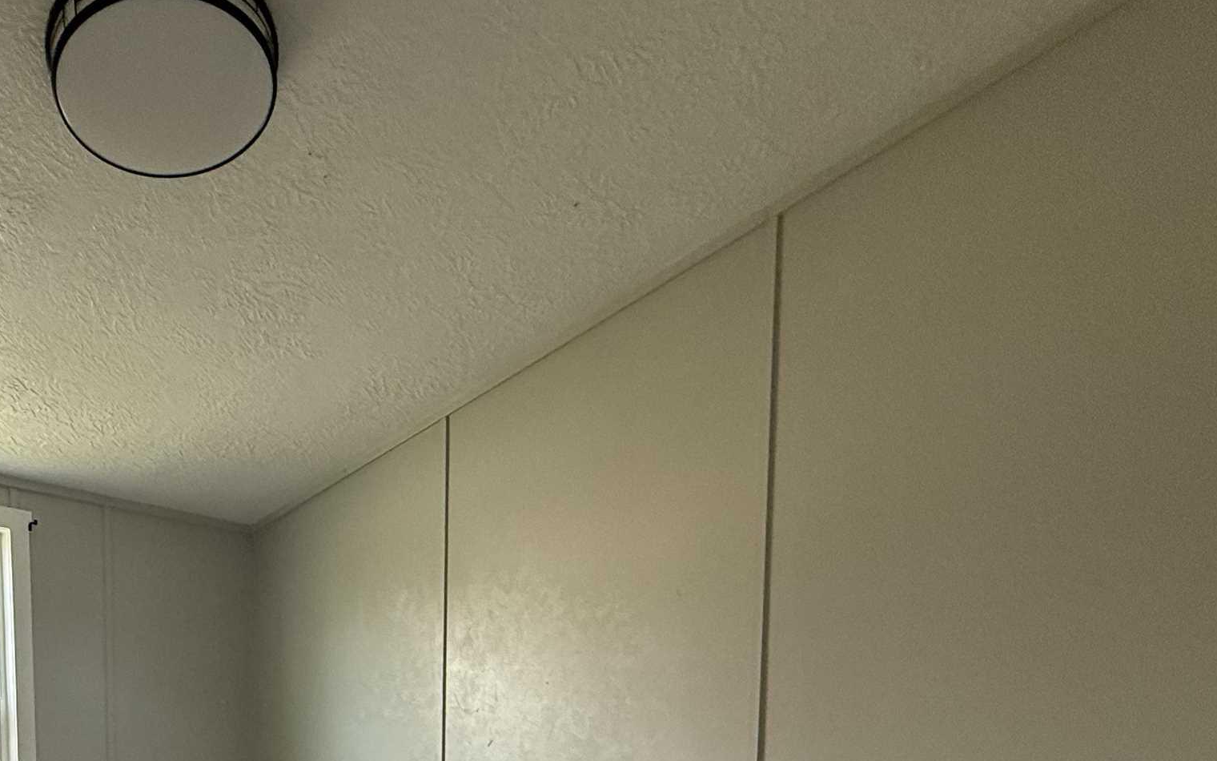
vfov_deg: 34.6
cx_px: 286
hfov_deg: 59.1
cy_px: 881
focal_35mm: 30
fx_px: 995
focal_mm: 2.22
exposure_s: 1/99
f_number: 2.2
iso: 200
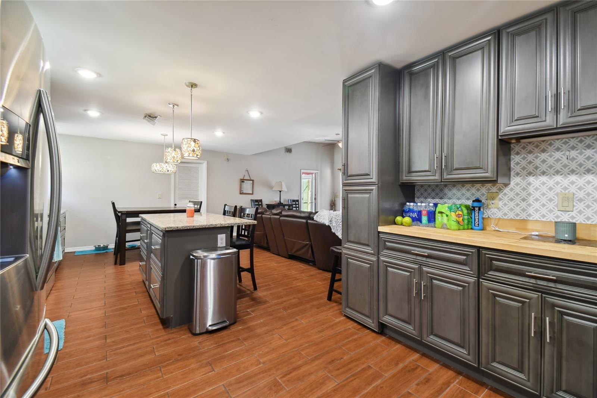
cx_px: 298
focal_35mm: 15
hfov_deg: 100.4
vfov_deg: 77.3
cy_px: 199
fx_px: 249
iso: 100
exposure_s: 1/3.33
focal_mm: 10
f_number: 7.1
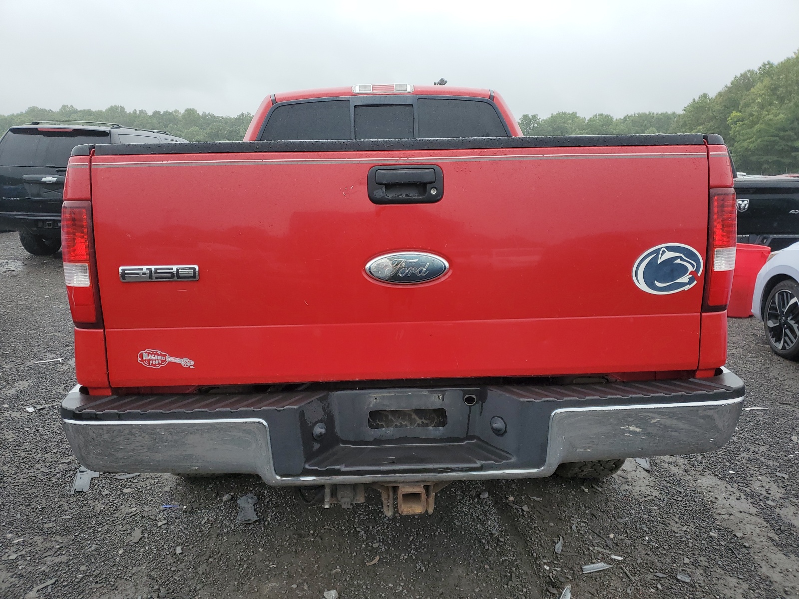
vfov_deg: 53.1
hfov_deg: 67.3
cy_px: 300
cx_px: 400
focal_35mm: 26
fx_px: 600
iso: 50
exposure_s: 1/556
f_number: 1.5
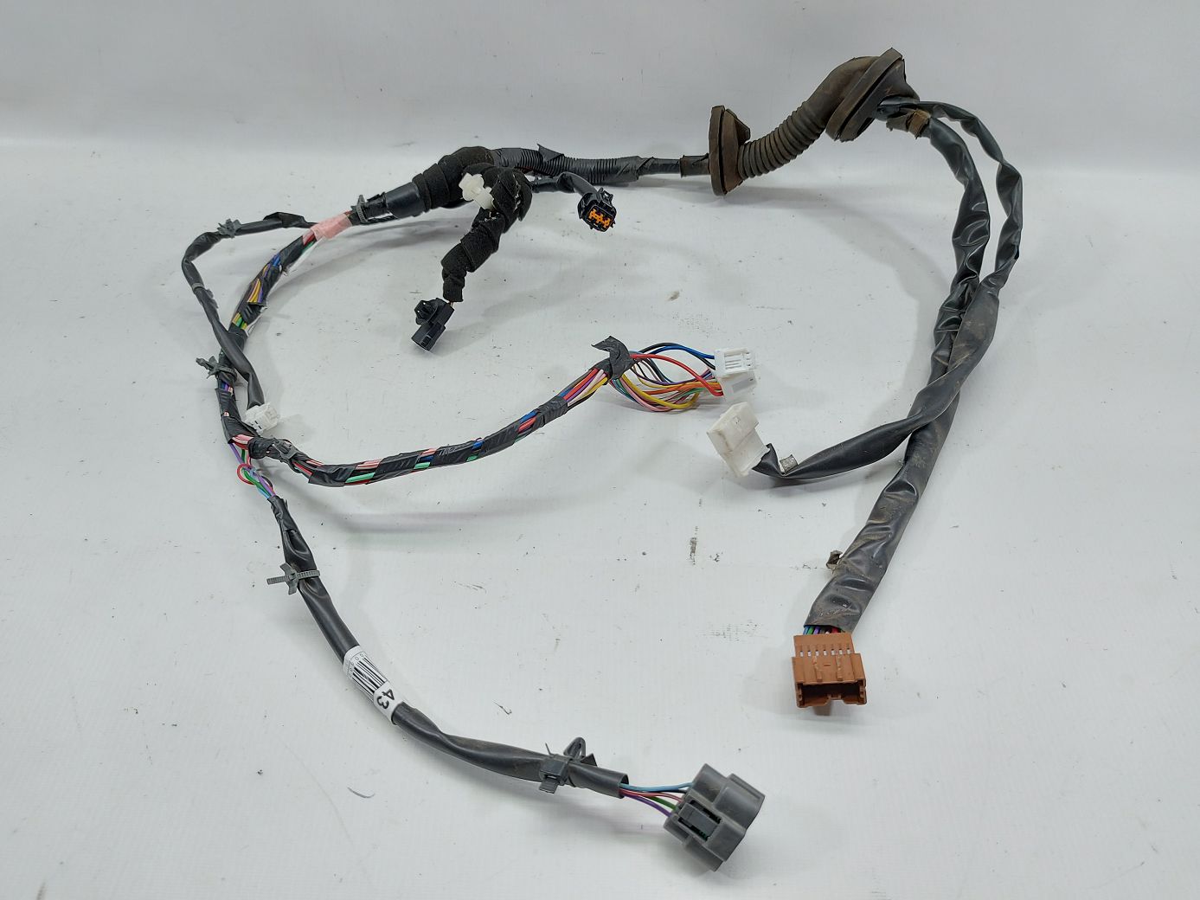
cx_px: 600
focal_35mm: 24
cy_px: 450
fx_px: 832
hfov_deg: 71.6
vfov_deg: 56.8
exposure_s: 1/50
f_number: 1.8
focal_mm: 5.23
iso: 64
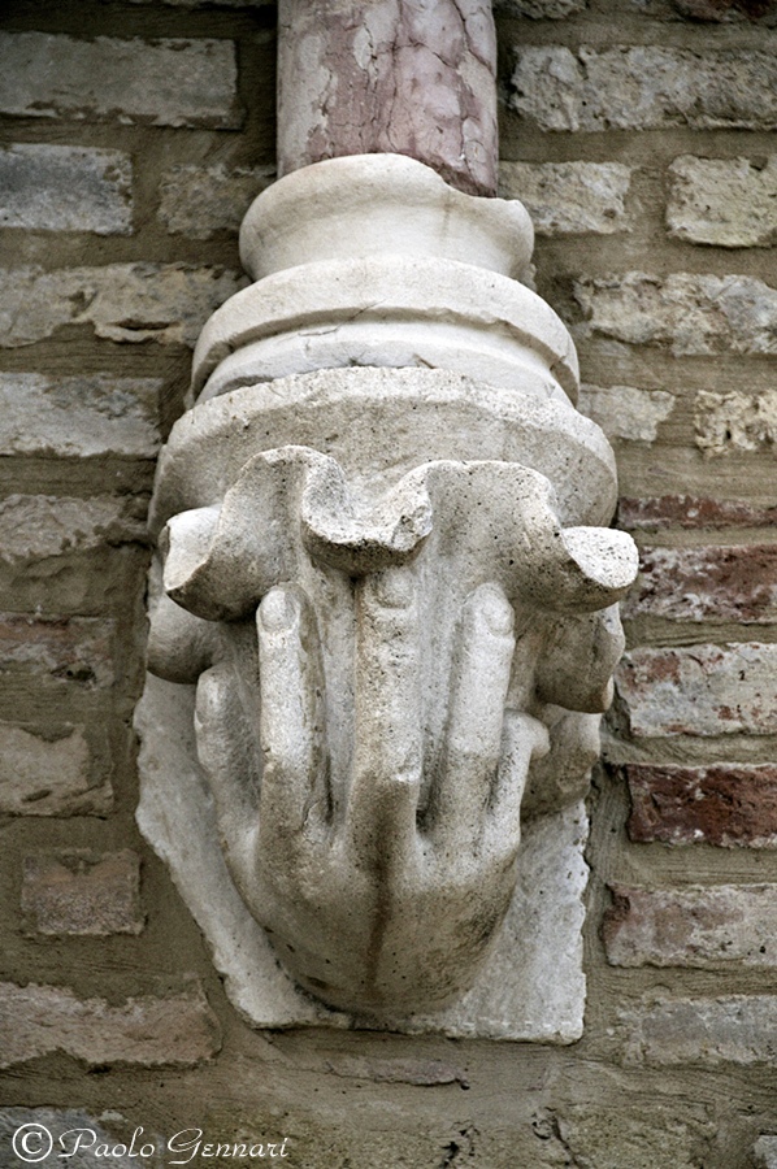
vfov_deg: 9.2
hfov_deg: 6.1
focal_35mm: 225
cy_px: 584
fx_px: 7301
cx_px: 388
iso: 200
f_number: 5.6
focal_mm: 150
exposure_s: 1/800
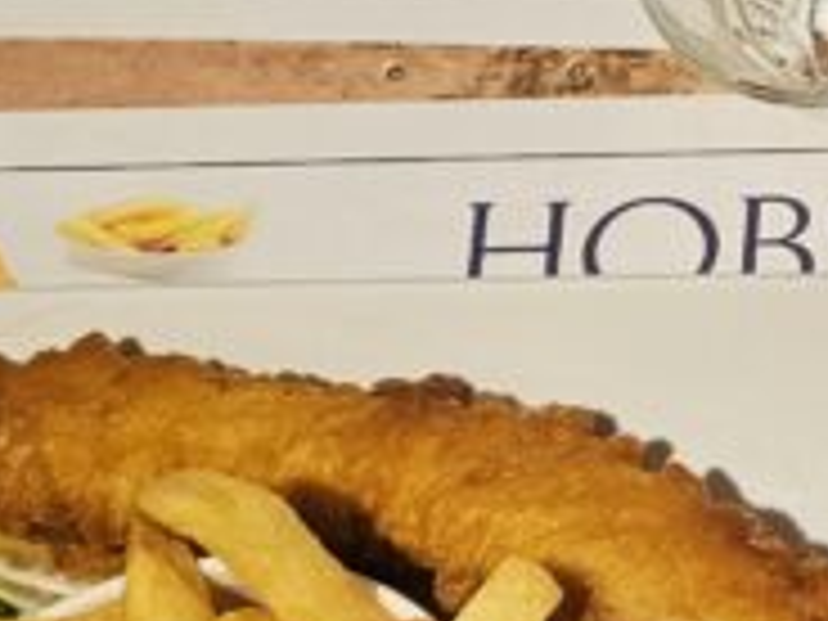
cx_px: 1998
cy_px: 112
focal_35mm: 128
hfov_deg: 12.2
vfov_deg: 11.5
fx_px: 3062
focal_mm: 5.4
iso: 160
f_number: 1.8
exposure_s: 1/100
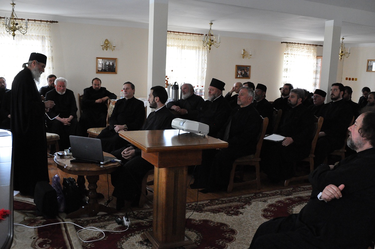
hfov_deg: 57.3
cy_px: 124
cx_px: 188
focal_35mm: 33
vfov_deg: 39.9
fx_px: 343
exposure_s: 1/125
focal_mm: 22
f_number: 6.3
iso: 3200
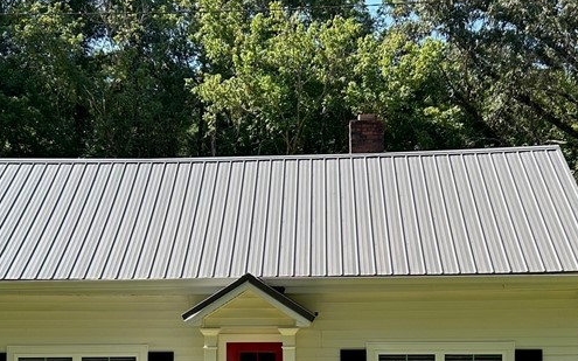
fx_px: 898
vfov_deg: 22.4
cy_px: 300
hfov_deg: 35.7
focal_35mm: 57
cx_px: 278
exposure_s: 1/1511
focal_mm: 5.7
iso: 50
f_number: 1.5
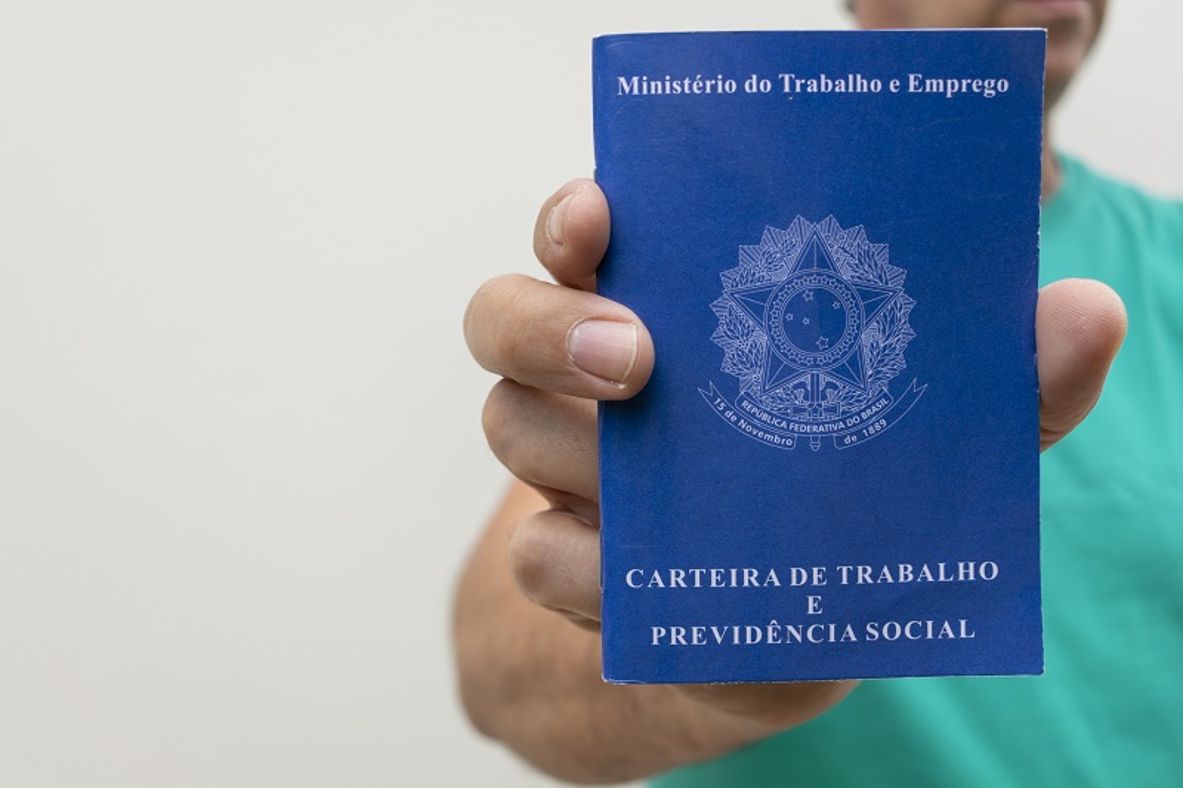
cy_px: 394
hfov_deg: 45.0
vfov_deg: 30.8
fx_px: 1429
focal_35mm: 44
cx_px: 592
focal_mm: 29
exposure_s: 1/160
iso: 100
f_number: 5
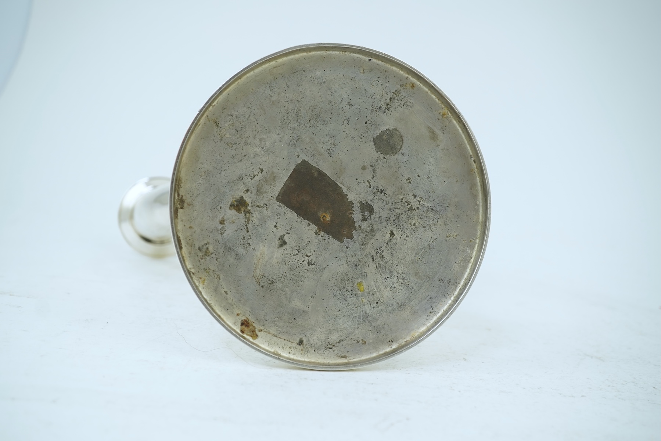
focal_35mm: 45
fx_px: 826
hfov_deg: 43.6
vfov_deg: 29.9
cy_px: 220
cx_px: 330
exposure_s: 1/40
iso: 320
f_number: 8
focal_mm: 30
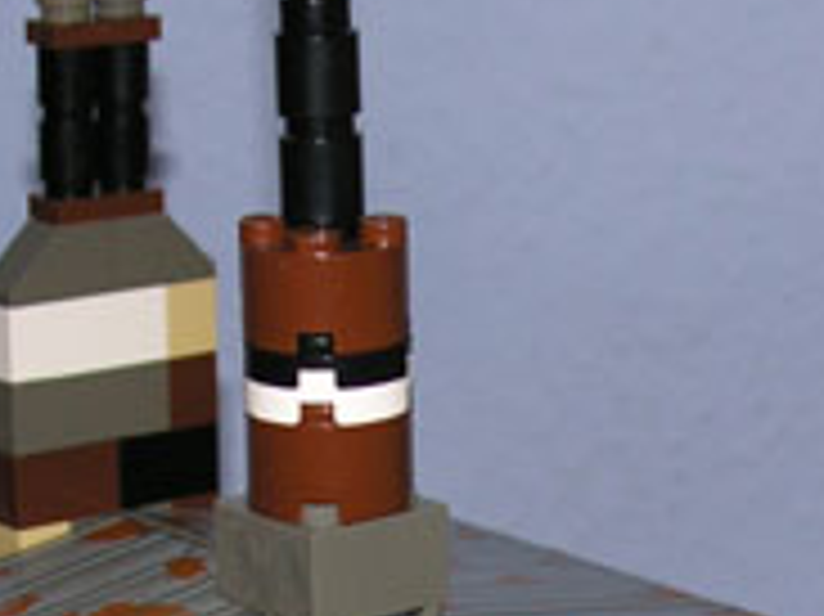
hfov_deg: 12.9
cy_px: 773
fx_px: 3640
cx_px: 423
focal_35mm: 153
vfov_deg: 9.5
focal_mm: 8.9
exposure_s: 1/60.1
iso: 50
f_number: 2.8
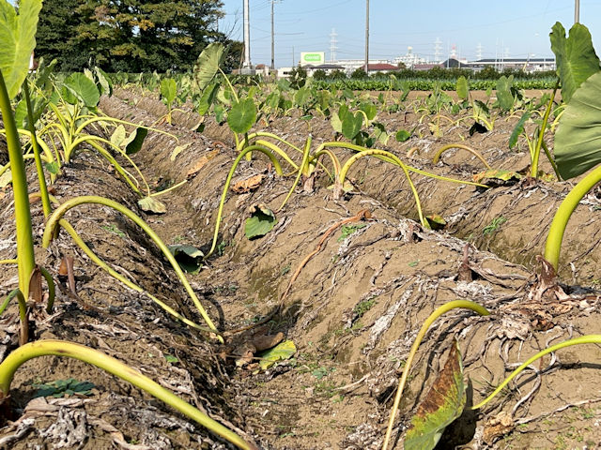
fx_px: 920
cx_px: 300
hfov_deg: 36.2
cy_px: 225
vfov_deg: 27.5
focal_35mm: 53
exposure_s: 1/2994
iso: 50
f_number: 1.5
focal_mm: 5.7
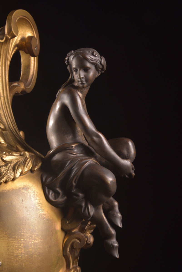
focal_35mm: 105
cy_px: 136
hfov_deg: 13.1
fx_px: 795
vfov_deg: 19.4
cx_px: 91
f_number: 22
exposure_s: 1/125
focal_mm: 105
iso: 400
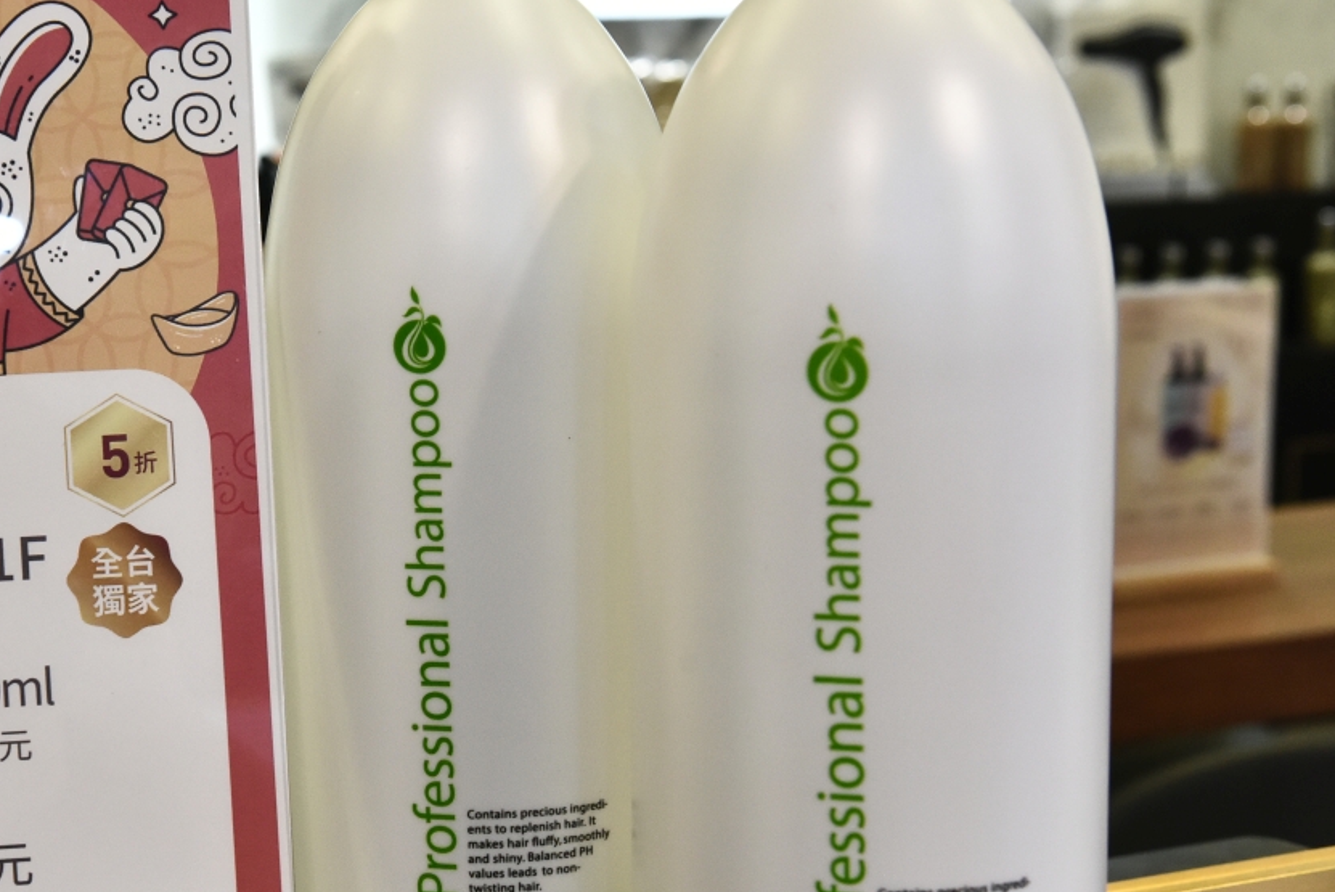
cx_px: 273
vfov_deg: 16.1
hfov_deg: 23.6
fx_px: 3154
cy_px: 571
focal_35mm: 85
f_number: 8
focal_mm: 48
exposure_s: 1/100
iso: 2800
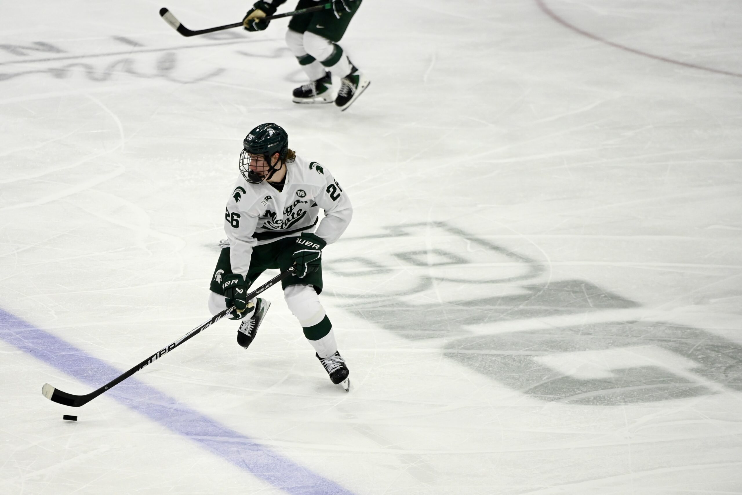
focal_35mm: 190
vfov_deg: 7.2
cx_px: 371
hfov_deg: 10.8
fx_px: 3916
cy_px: 248
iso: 2000
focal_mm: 190
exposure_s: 1/3200
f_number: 2.8
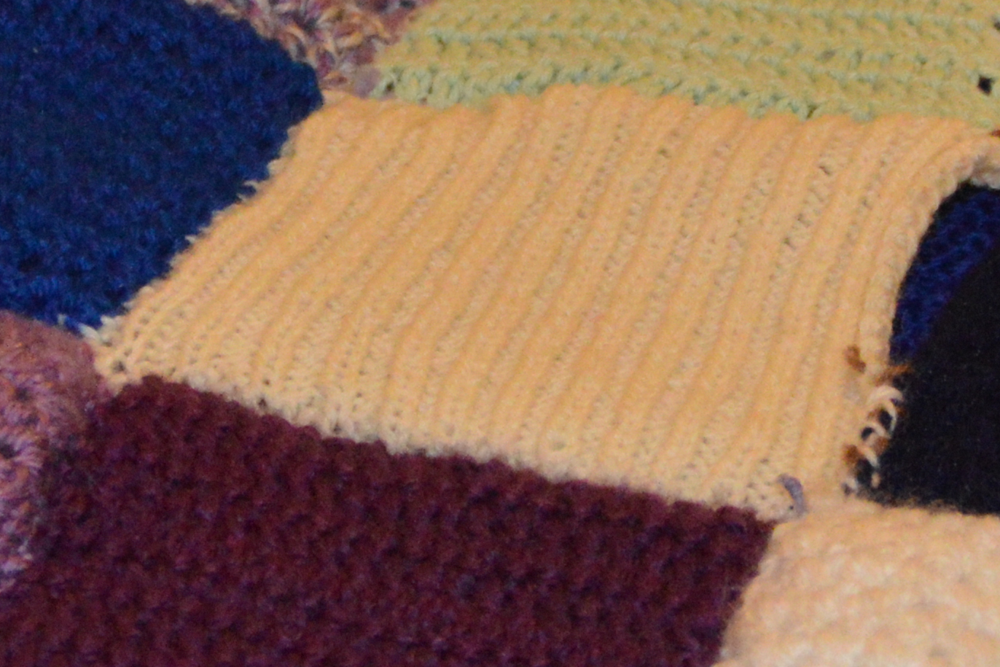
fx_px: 5111
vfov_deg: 7.5
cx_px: 517
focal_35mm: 184
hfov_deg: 11.2
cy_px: 366
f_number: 4
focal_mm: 28
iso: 2200
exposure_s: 1/60
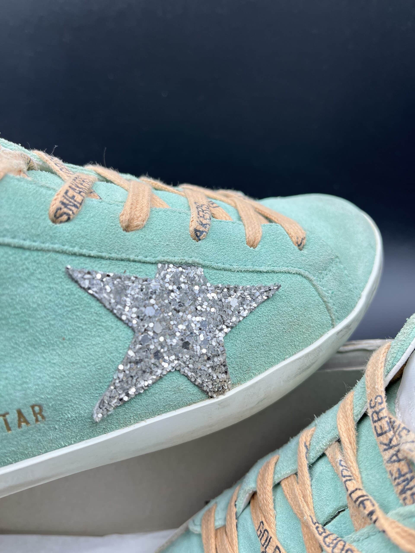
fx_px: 416
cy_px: 276
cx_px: 208
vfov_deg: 67.3
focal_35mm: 26
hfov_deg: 53.1
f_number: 1.6
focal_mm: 5.1
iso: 40
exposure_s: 1/214
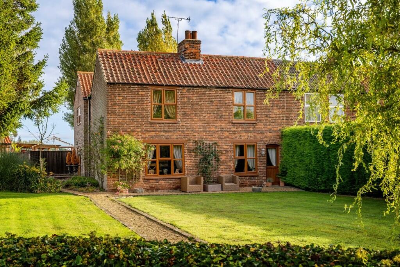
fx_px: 500
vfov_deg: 29.9
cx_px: 200
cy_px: 134
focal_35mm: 45
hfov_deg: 43.6
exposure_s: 1/125
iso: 64
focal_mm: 45
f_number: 6.3
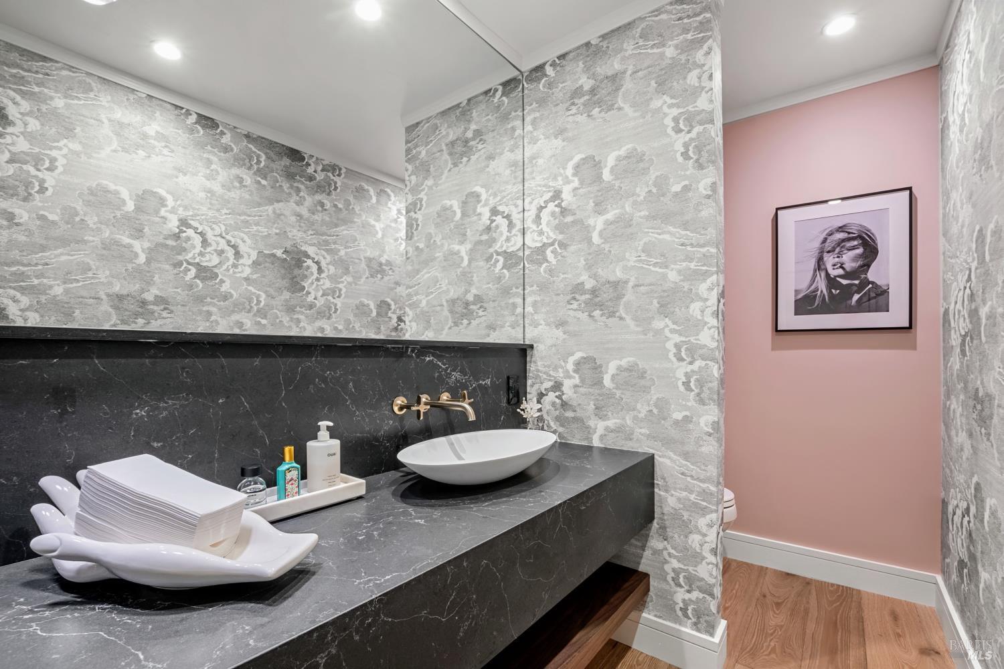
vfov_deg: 77.3
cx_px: 502
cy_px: 334
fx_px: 418
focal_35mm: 15
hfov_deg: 100.4
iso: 250
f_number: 9
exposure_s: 1
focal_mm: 10
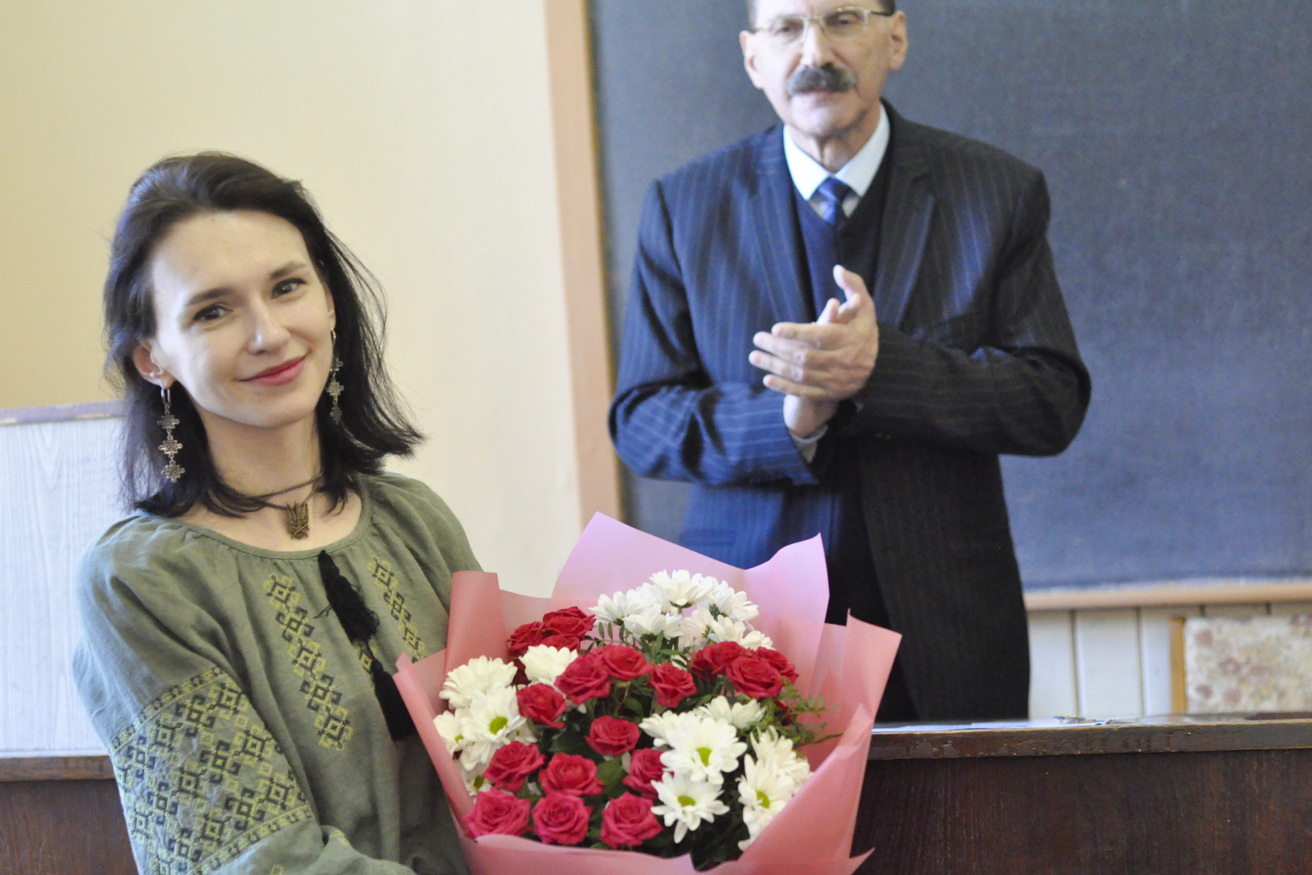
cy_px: 433
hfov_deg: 26.7
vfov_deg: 17.9
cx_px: 648
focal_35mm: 76
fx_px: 2770
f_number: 2.8
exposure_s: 1/250
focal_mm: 50
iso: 3200
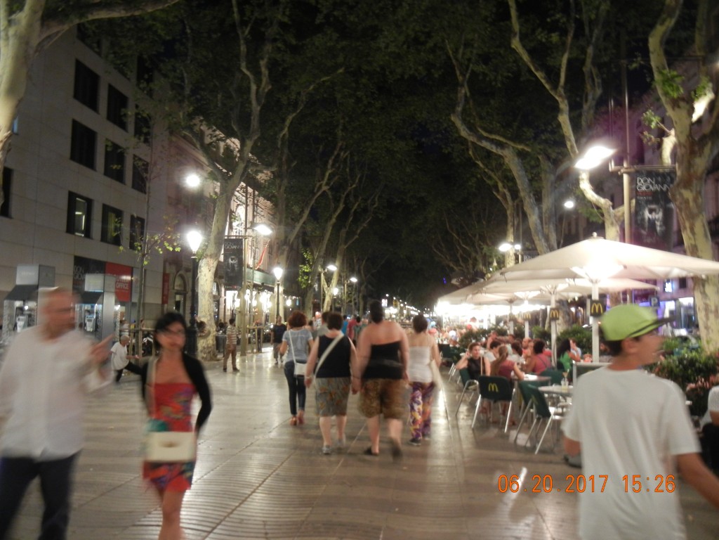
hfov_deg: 60.0
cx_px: 360
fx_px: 623
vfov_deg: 46.8
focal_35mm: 30
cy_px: 270
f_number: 3.5
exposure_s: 1/5.6
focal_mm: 5.4
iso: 400
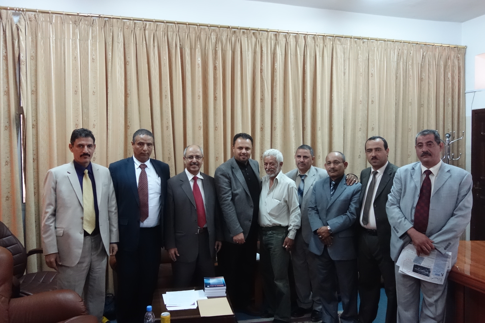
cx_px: 242
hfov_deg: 65.5
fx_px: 377
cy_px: 162
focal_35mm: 28
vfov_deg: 46.4
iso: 1600
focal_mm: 10.4
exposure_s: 1/250
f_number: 1.8
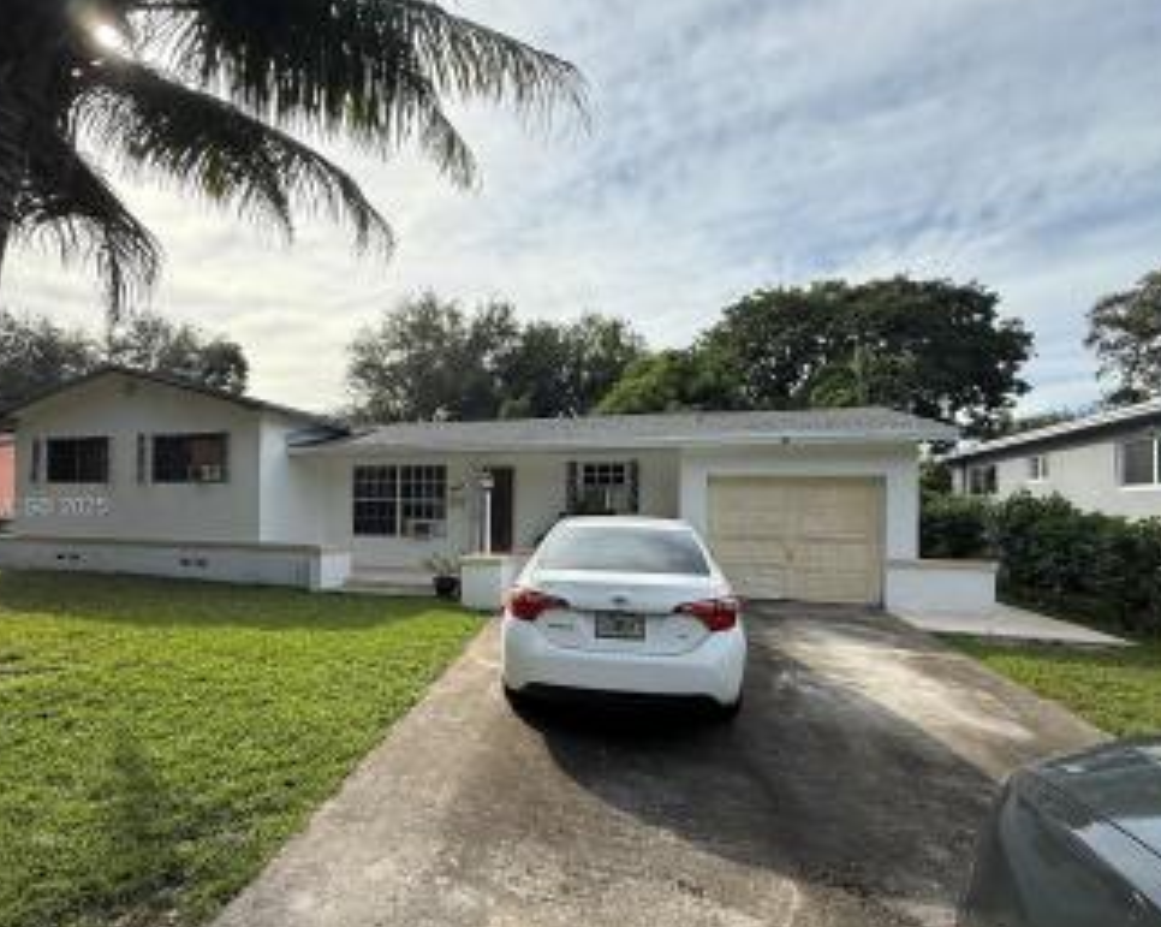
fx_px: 584
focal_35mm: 17
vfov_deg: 76.7
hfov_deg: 89.6
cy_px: 509
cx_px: 548
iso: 64
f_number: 2.2
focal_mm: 2.22
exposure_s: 1/1211
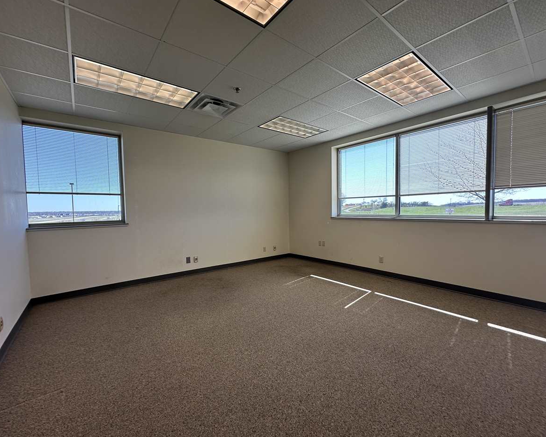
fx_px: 242
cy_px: 220
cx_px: 266
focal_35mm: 15
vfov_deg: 84.0
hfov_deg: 96.8
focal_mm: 2.22
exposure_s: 1/104
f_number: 2.2
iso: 40
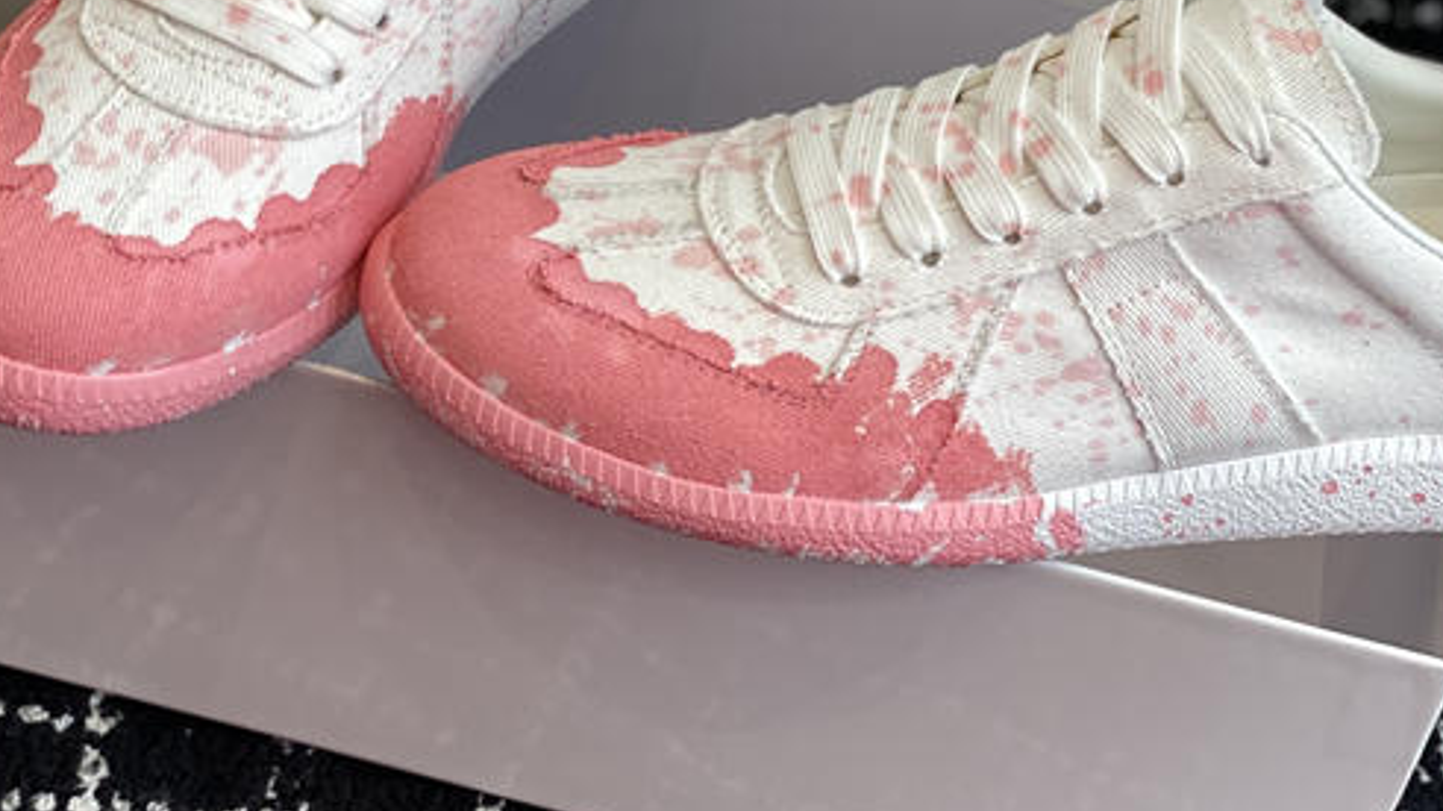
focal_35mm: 100
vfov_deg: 11.9
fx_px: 3826
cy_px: -44
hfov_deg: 21.4
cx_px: 749
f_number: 2
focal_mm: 6
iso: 32
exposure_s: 1/122
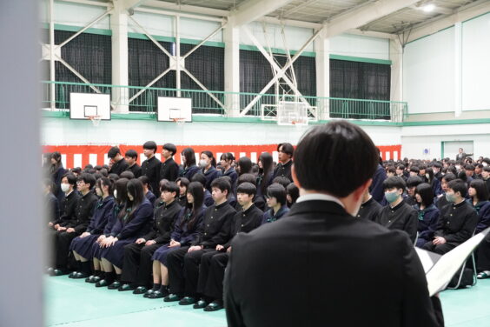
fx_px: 796
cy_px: 164
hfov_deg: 34.2
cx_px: 245
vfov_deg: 23.2
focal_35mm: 58
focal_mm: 39
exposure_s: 1/60
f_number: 5.6
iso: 5000
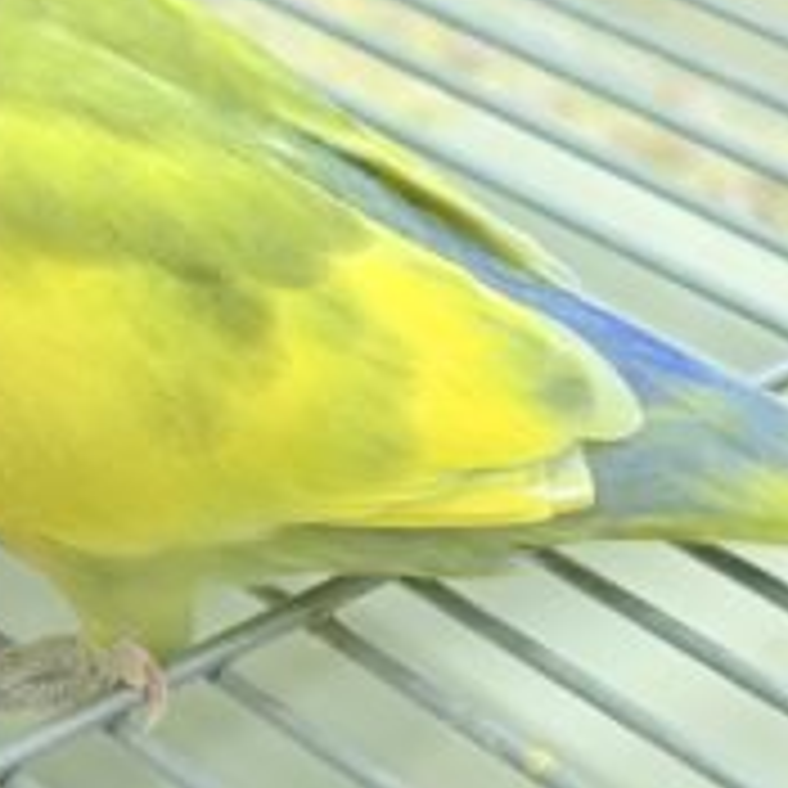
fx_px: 4327
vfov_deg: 10.4
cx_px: 293
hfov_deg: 10.4
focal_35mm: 168
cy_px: 288
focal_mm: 5.96
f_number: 1.6
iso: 50
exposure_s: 1/50
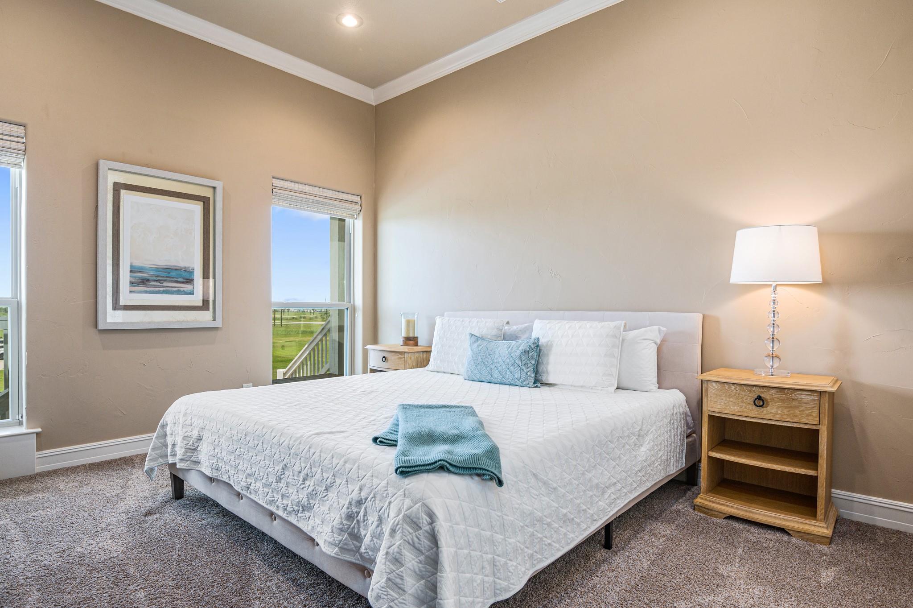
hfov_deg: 86.9
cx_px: 456
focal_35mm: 19
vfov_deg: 64.5
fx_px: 482
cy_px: 304
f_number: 8
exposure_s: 1/13
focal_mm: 19
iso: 640
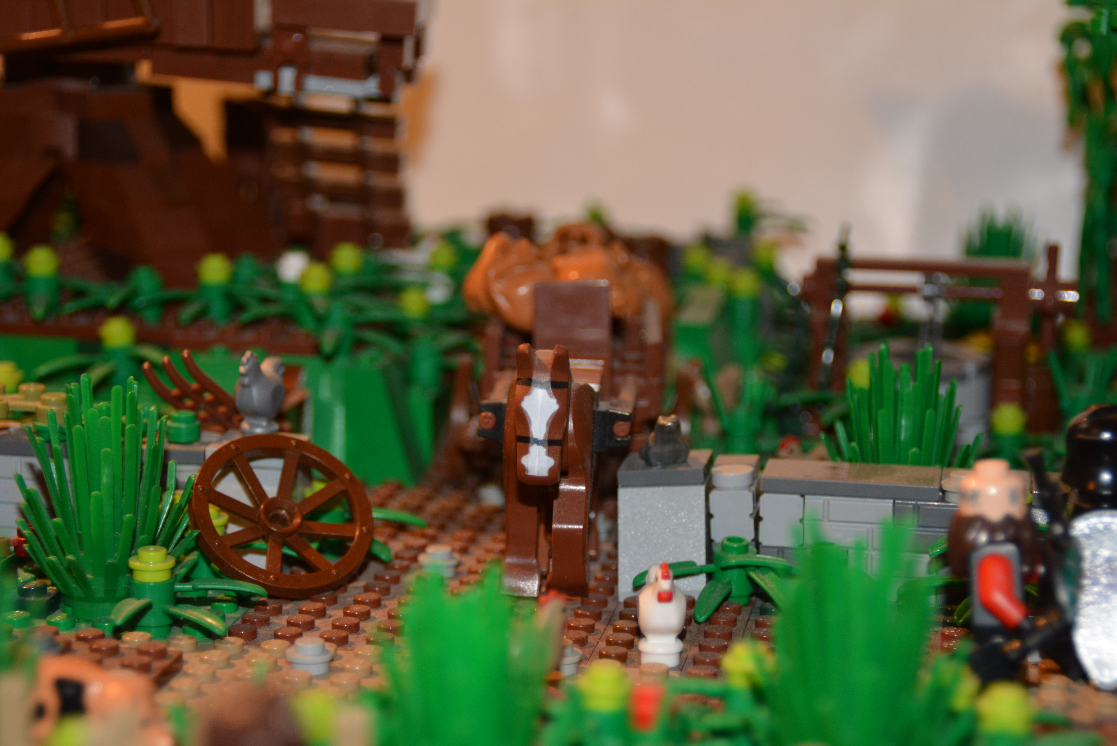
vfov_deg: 15.2
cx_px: 558
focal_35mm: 90
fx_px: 2793
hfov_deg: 22.6
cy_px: 373
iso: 900
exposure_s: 1/60
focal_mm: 60
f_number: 5
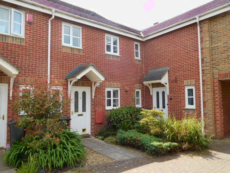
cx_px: 115
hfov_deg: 69.4
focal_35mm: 25
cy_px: 86
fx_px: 166
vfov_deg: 54.9
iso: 125
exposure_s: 1/320
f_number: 3.4
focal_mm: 4.5
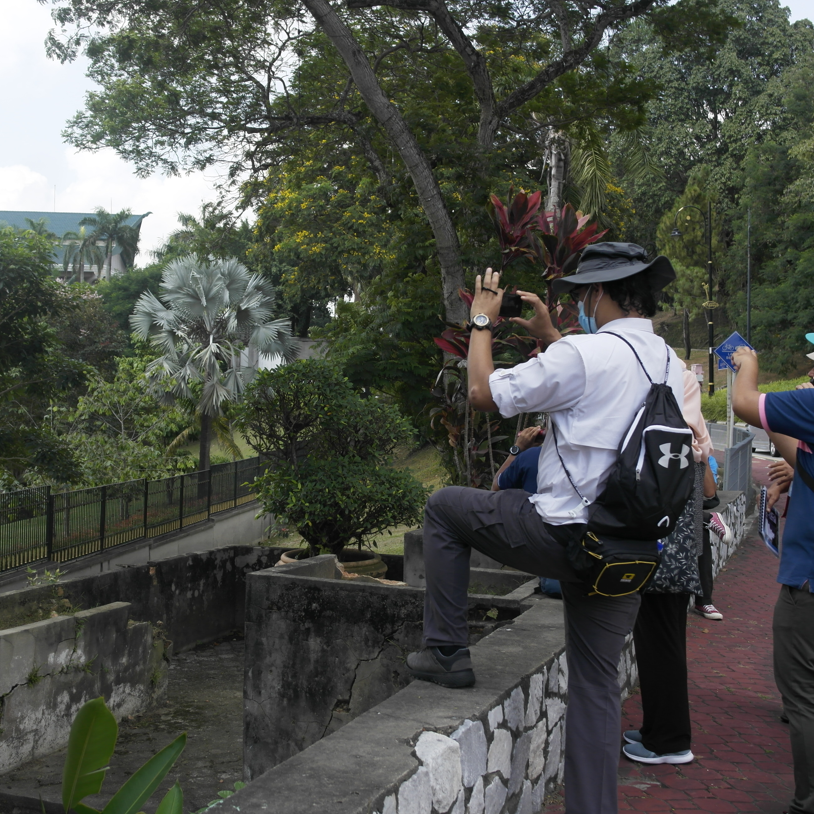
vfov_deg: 36.8
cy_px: 407
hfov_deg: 36.7
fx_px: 1224
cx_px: 354
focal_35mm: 46
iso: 200
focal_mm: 24
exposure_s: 1/320
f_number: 5.6
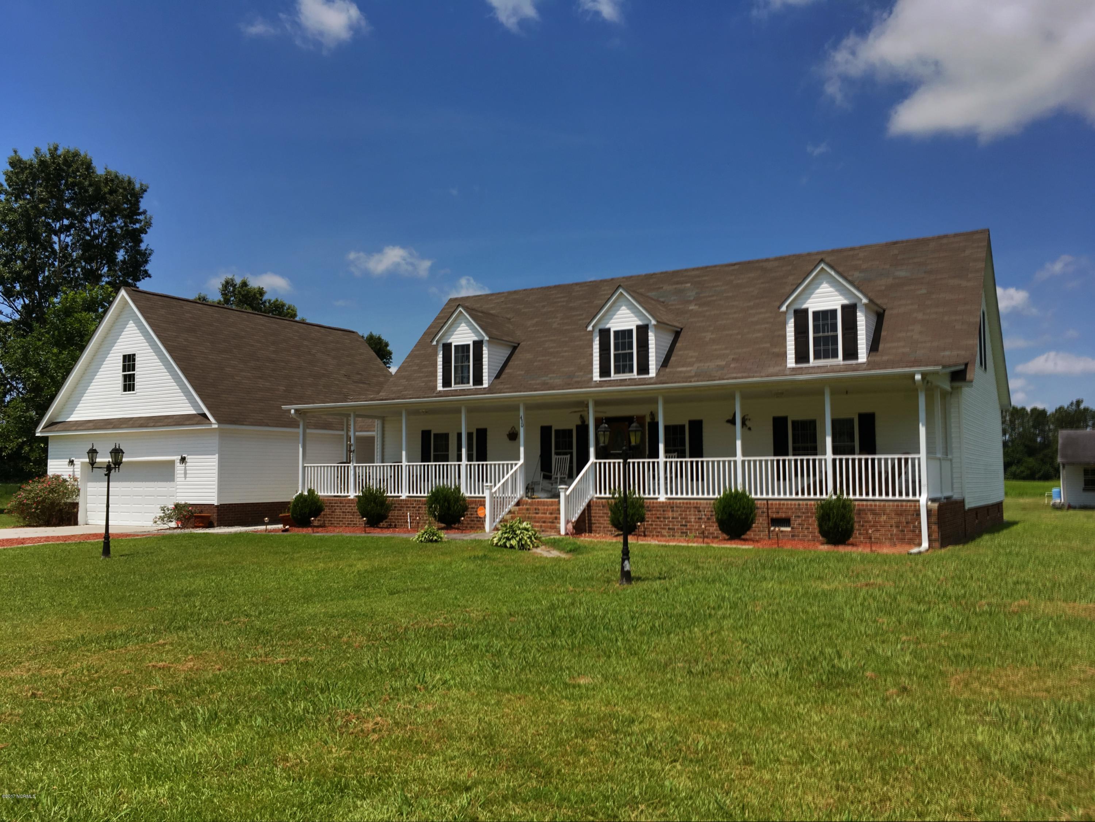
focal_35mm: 29
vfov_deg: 48.3
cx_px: 548
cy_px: 411
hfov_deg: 61.6
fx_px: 918
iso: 25
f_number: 2.2
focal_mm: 4.15
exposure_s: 1/5128
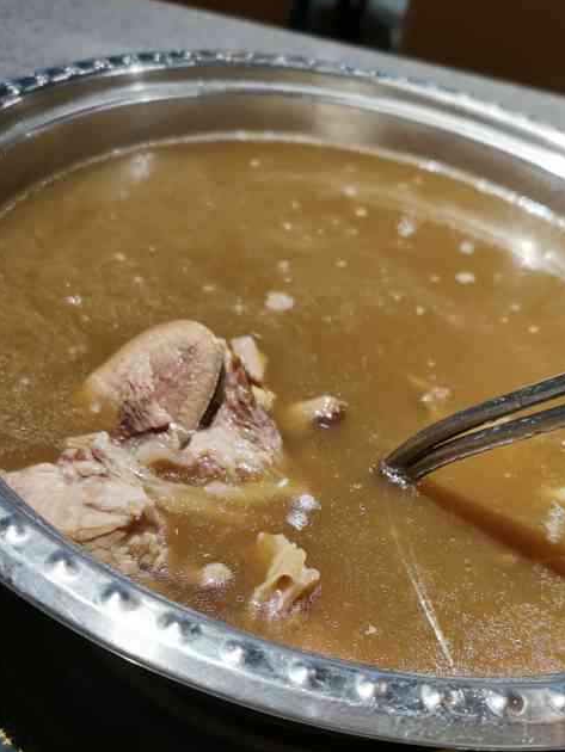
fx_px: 870
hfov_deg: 35.9
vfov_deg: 46.0
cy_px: 509
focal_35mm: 40
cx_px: 319
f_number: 1.8
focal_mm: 5.58
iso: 250
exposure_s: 1/50
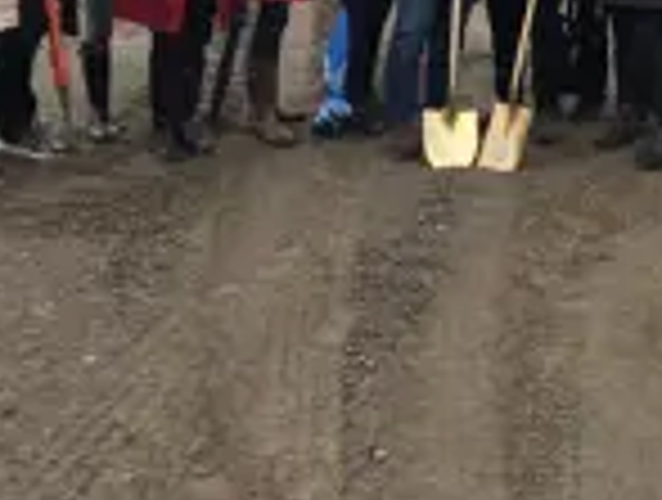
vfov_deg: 18.4
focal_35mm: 76
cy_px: -104
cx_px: 491
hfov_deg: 25.3
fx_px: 1457
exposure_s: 1/2037
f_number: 1.8
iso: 20
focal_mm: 3.99
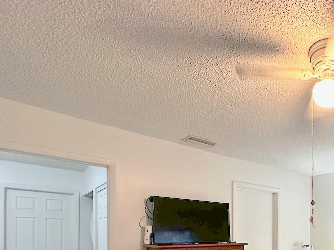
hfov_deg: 56.0
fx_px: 261
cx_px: 304
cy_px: 236
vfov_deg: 45.3
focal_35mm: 27
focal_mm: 2.22
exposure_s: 1/60
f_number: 2.2
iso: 250
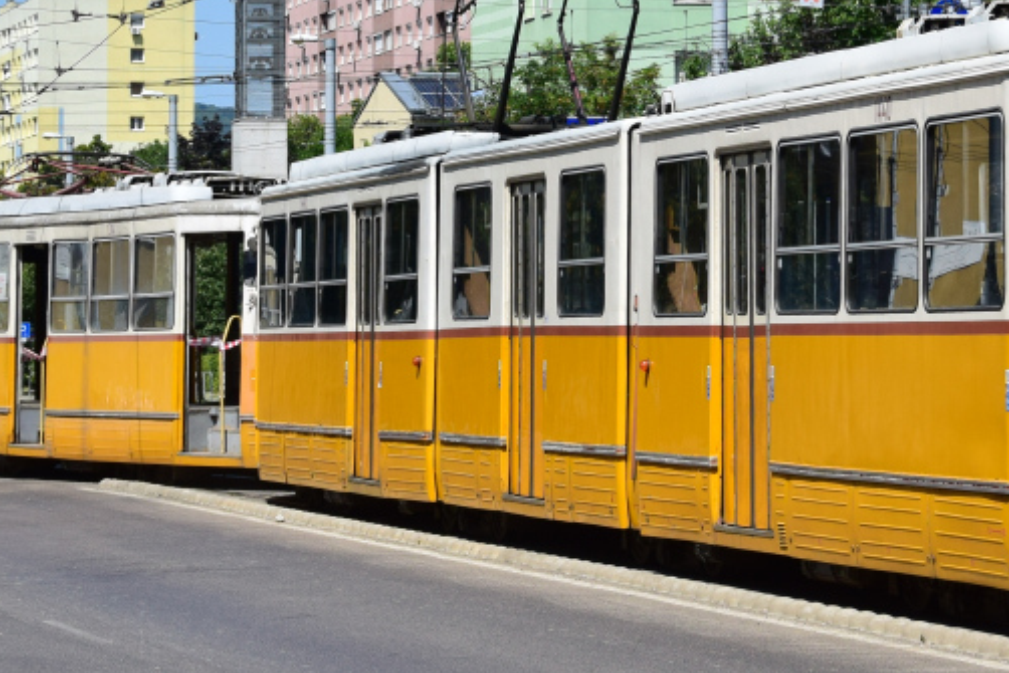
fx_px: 4570
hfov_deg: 12.6
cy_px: -83
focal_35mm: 163
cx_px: 714
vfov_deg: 8.4
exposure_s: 1/1000
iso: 200
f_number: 6.3
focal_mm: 42
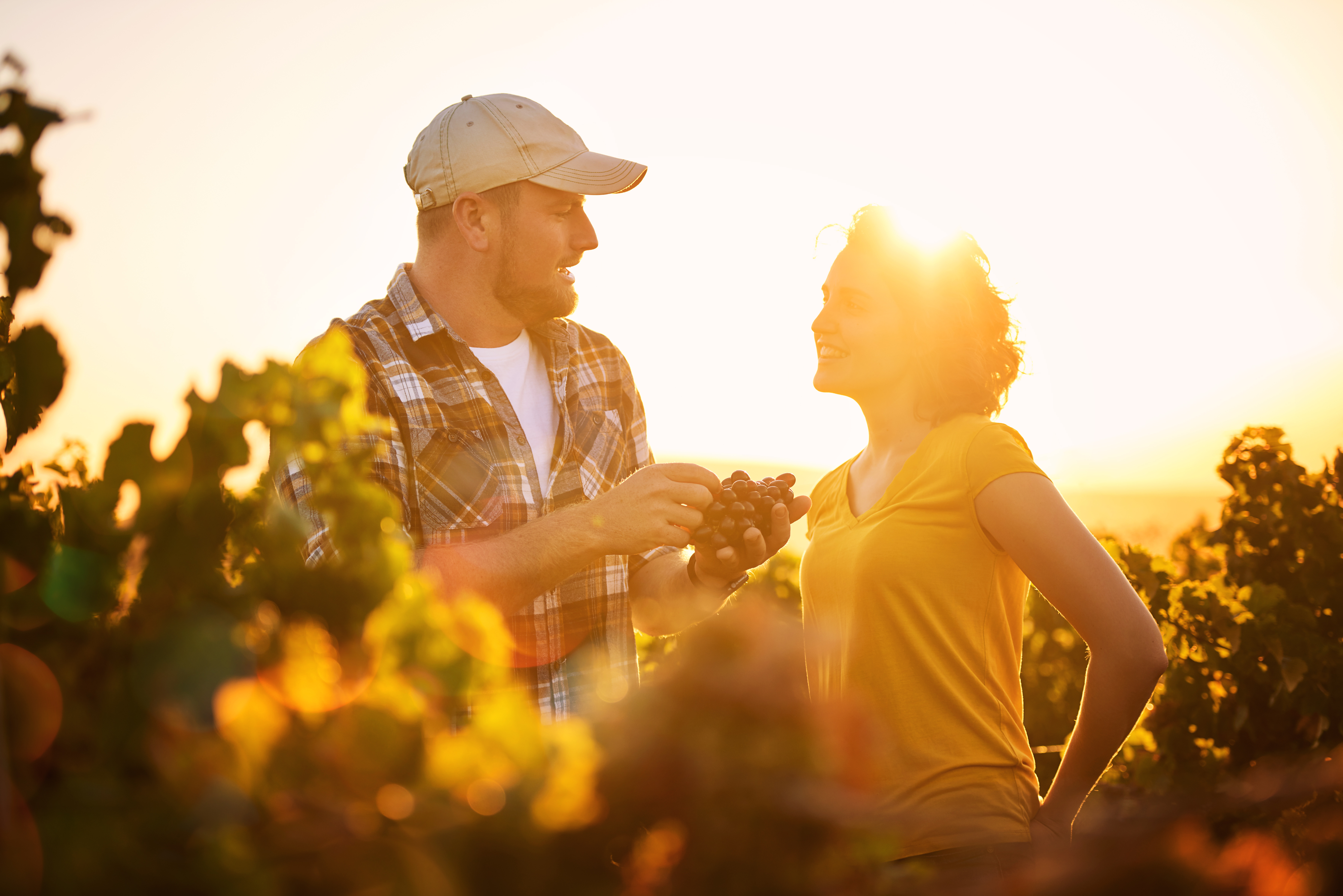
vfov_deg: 18.2
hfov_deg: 27.0
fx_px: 2799
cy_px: 448
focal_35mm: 75
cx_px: 672
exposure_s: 1/320
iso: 100
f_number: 2.8
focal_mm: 75
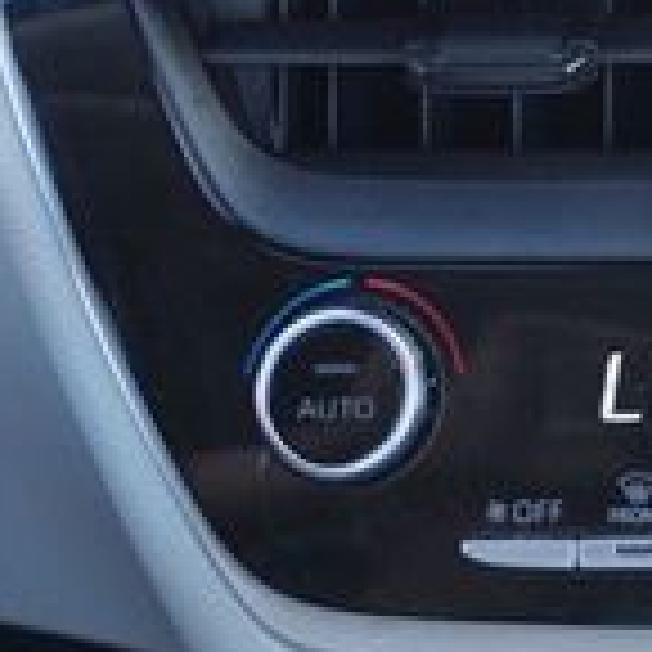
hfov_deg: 18.5
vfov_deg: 17.8
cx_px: 742
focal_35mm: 90
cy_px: -252
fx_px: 1918
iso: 250
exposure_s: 1/60
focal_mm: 16
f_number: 4
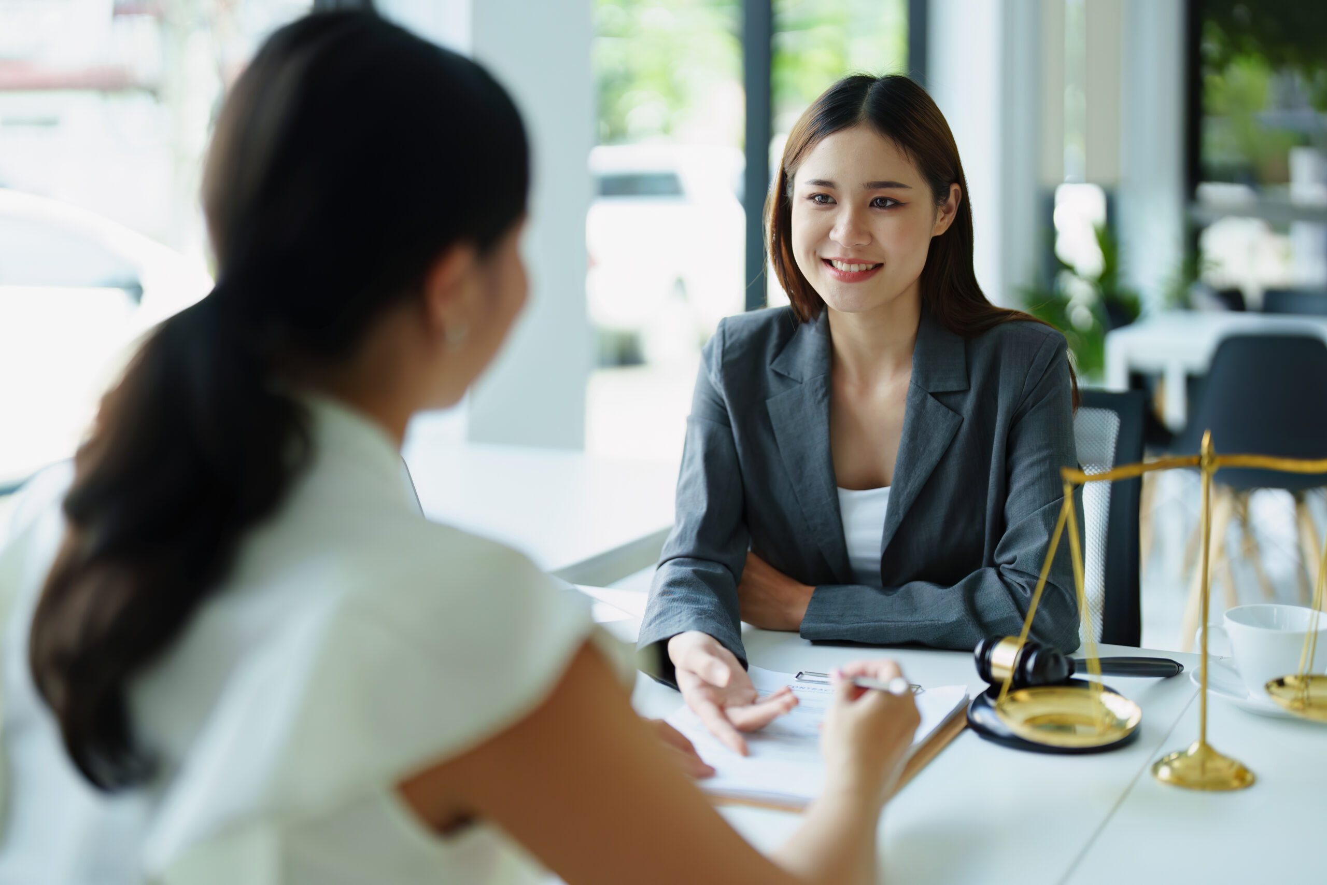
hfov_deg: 39.6
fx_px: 1843
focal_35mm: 50
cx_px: 664
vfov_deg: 27.0
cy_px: 442
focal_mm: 50
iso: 640
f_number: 1.2
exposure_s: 1/2500
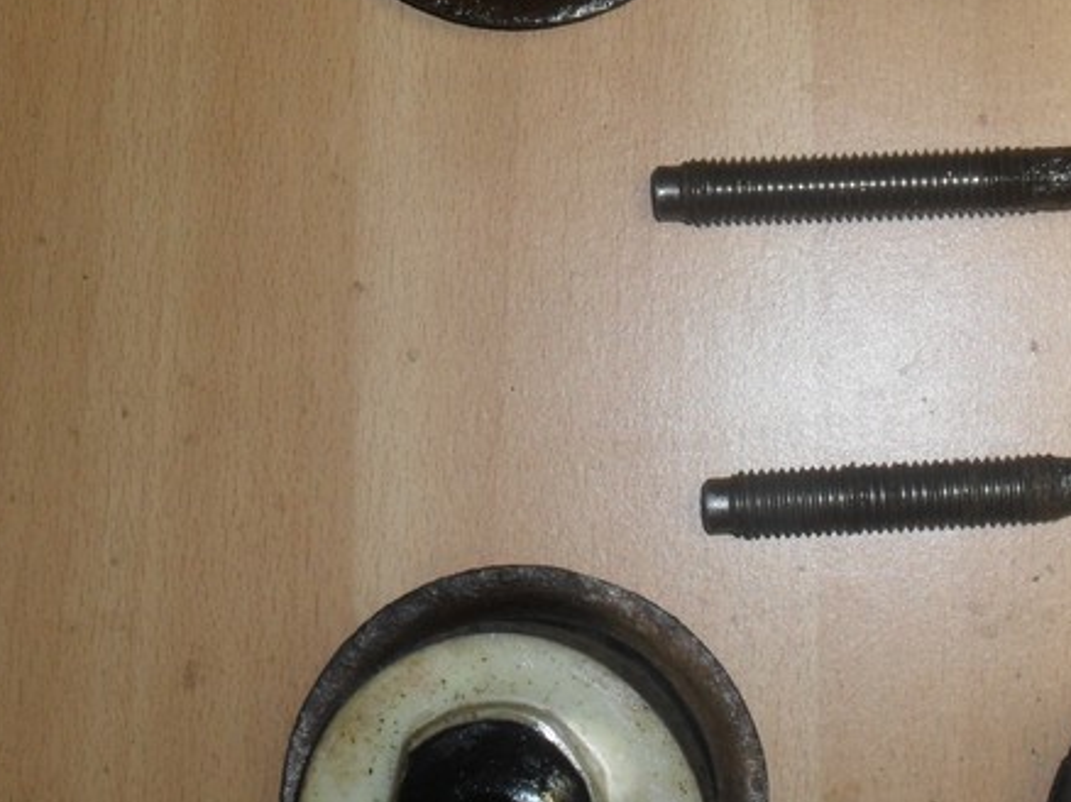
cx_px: 866
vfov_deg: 22.7
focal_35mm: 64
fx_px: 1979
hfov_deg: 29.5
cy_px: 186
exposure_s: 1/45
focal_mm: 6.3
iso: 200
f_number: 3.2
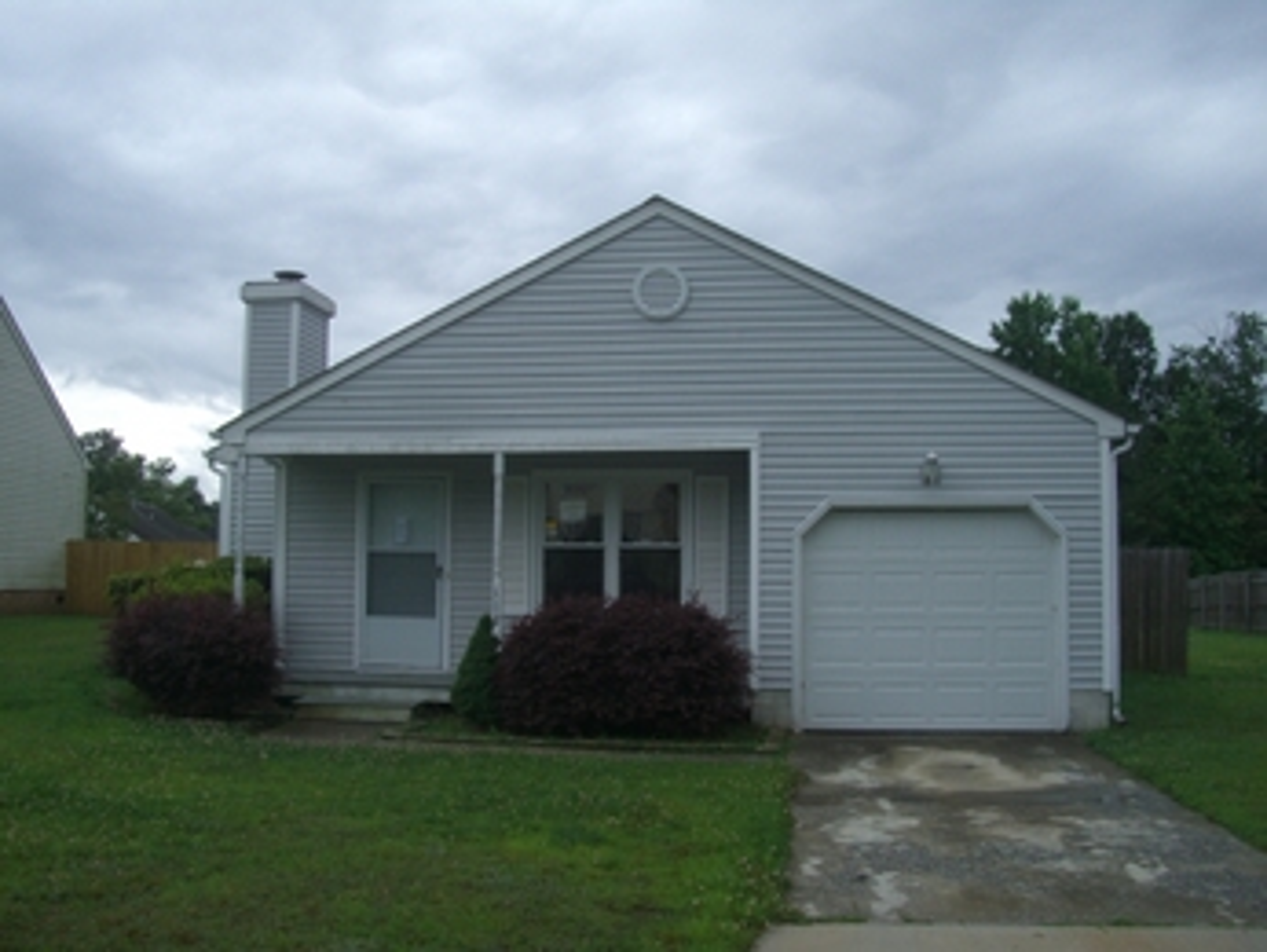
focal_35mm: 38
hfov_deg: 48.9
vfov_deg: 37.8
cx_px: 634
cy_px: 476
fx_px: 1392
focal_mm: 7.9
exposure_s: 1/250
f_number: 5.6
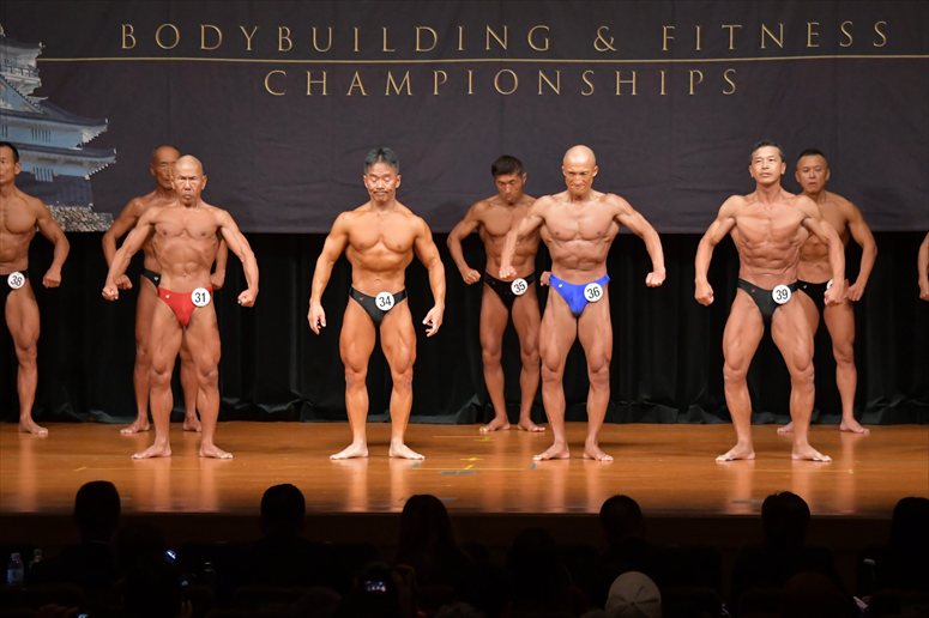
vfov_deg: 7.9
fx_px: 4488
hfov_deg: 11.8
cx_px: 464
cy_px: 309
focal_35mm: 174
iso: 5000
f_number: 5.6
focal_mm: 116
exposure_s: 1/400
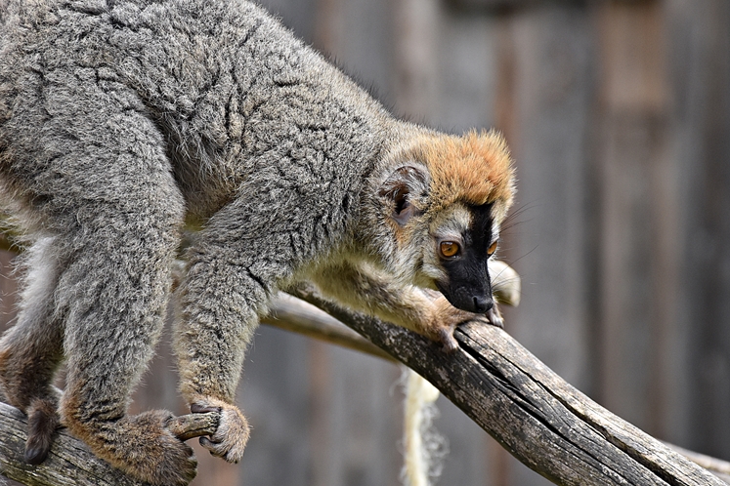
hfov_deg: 7.2
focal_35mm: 288
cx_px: 328
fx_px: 5840
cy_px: 249
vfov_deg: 4.8
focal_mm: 140
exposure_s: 1/800
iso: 800
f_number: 5.6
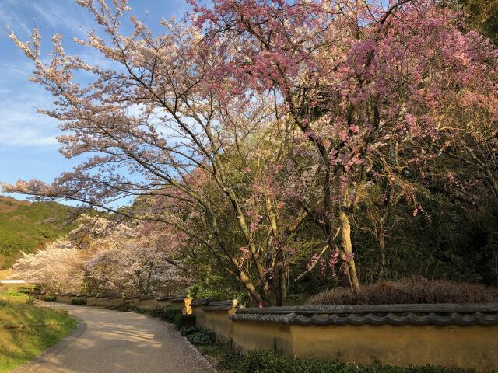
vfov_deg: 49.7
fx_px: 403
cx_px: 249
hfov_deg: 63.4
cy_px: 186
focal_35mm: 28
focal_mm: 3.99
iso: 20
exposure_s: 1/302
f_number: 1.8
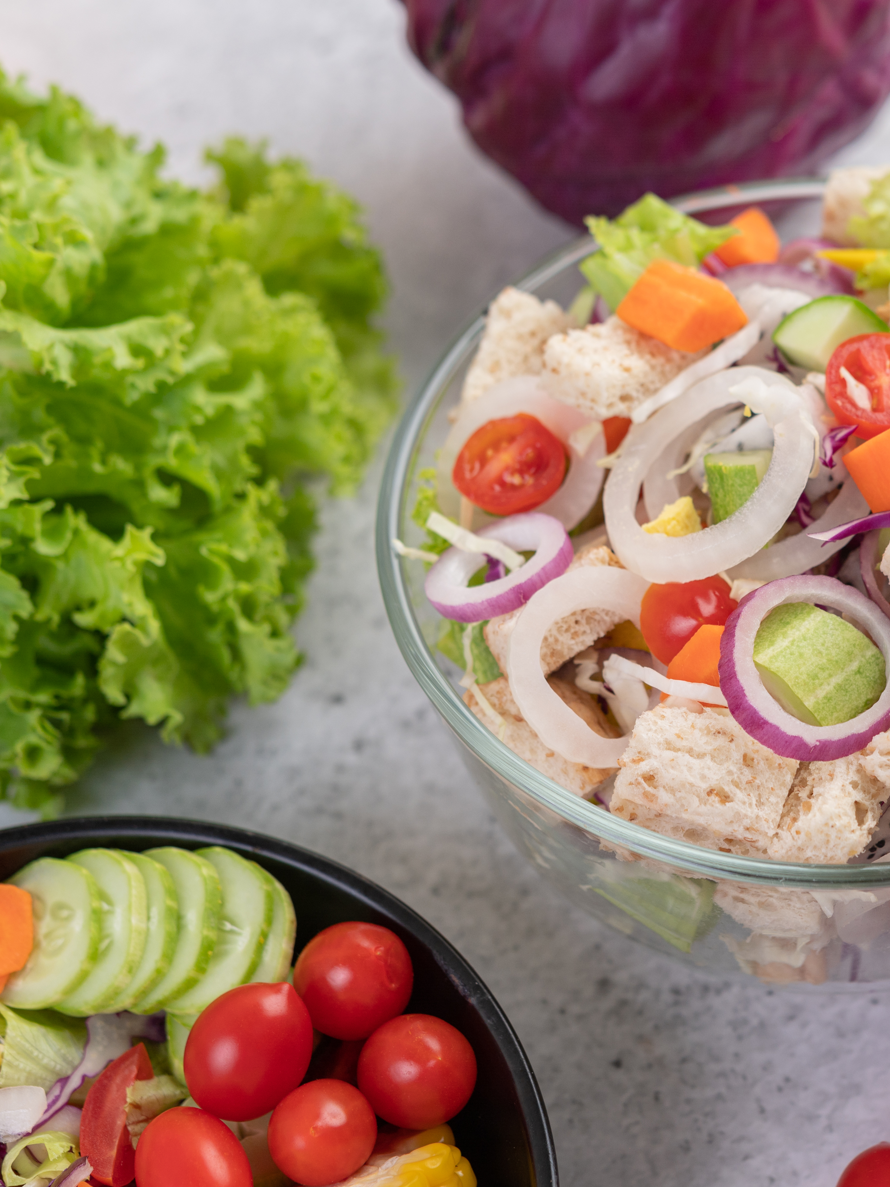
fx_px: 2982
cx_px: 778
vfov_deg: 22.5
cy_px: 593
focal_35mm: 87
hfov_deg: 16.8
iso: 100
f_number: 5.6
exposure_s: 1/125
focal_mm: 60
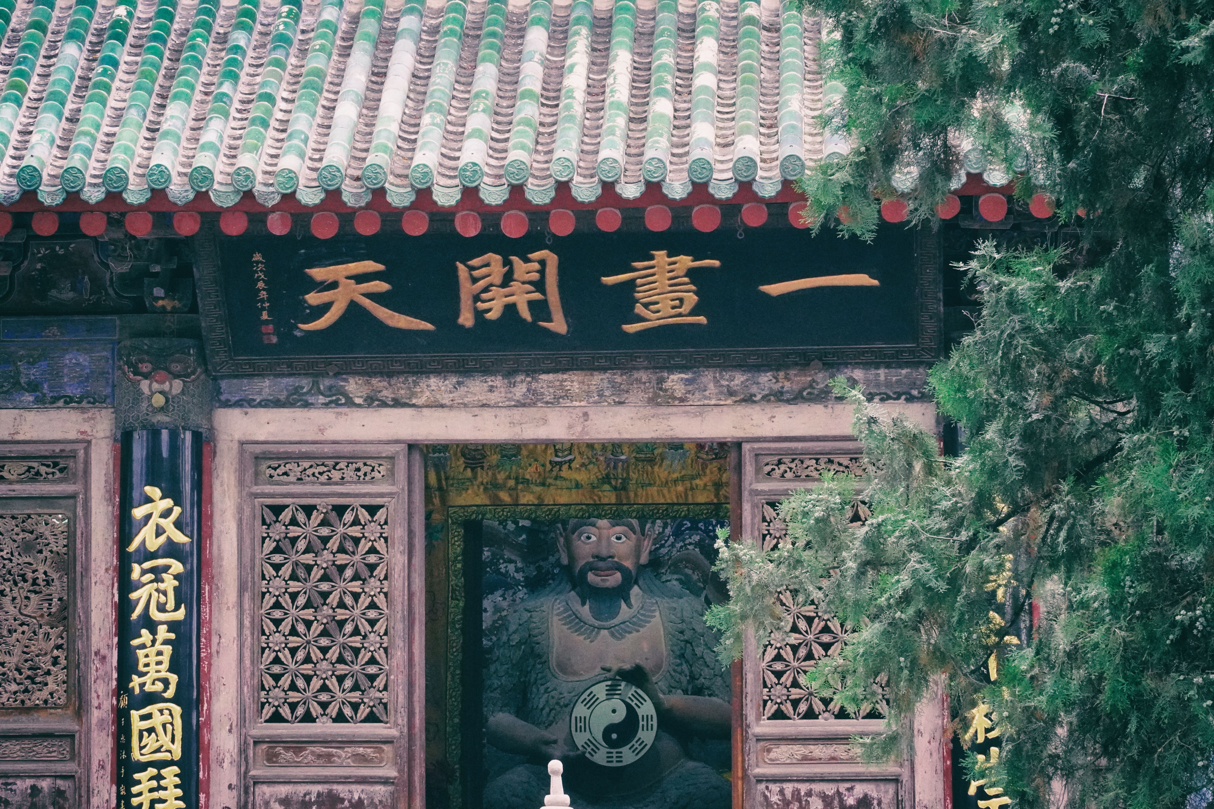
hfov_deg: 10.2
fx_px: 6828
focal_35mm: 202
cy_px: 404
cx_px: 607
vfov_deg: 6.8
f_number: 14
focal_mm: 135
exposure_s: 1/160
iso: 6400
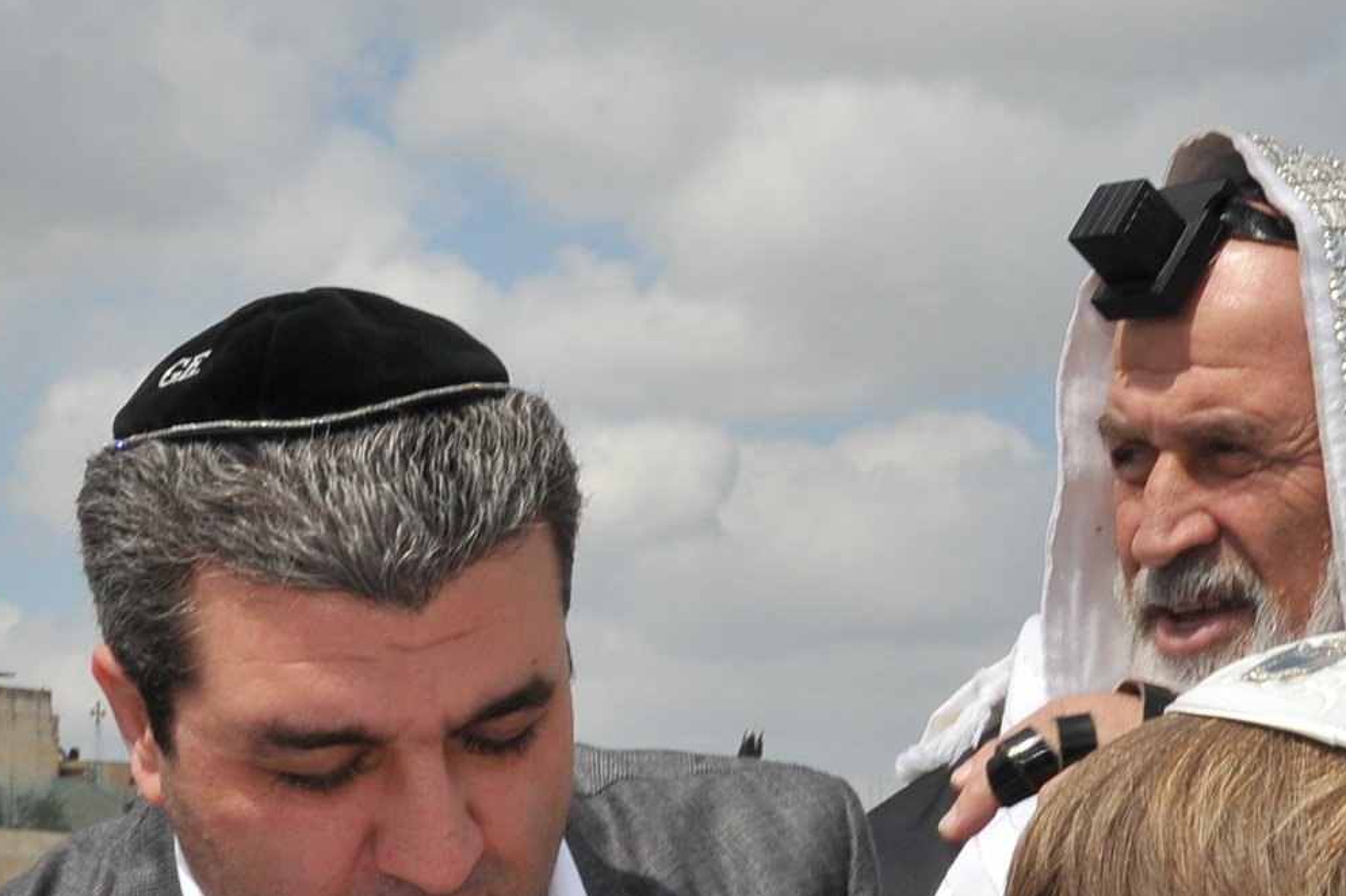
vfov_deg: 12.9
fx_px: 3850
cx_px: 700
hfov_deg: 19.8
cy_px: 1105
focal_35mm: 103
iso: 500
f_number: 22
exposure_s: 1/250
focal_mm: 40
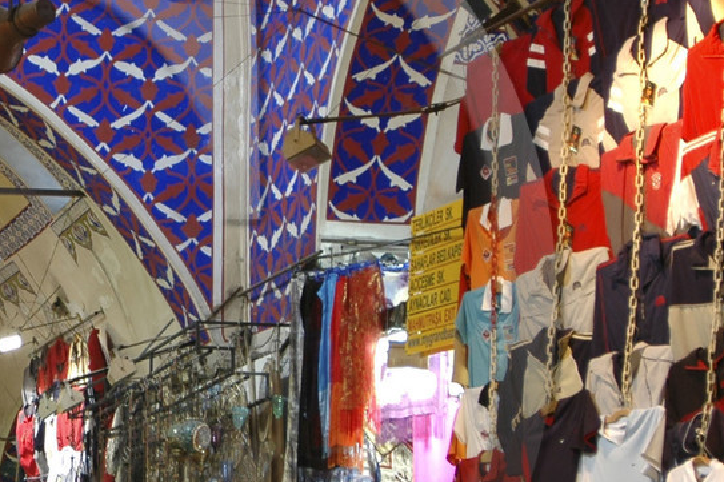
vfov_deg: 12.9
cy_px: 308
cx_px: 8
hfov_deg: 18.8
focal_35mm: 106
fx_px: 2130
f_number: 2.8
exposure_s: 1/30
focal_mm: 24
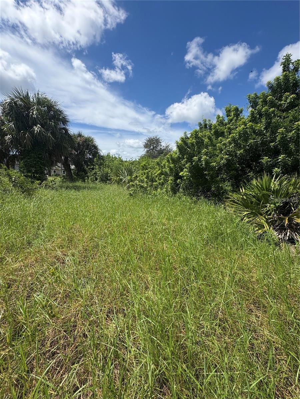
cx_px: 150
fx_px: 162
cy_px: 200
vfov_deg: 102.1
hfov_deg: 85.7
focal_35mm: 14
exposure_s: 1/1672
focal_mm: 2.22
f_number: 2.2
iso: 40
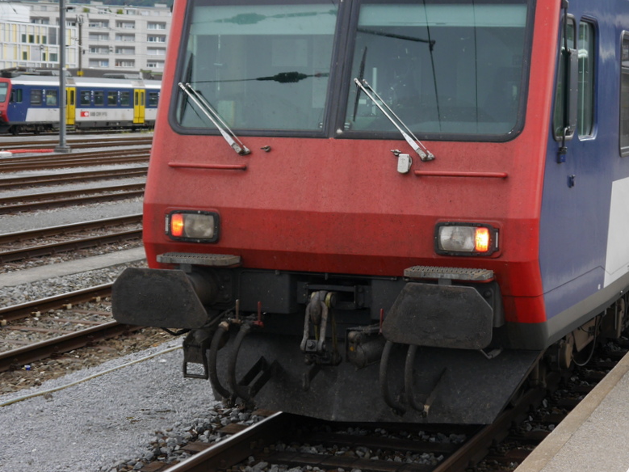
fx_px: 1399
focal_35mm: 77
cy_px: 154
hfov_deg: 25.2
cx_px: 406
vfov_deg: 19.1
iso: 200
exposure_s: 1/60
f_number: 4.6
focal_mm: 25
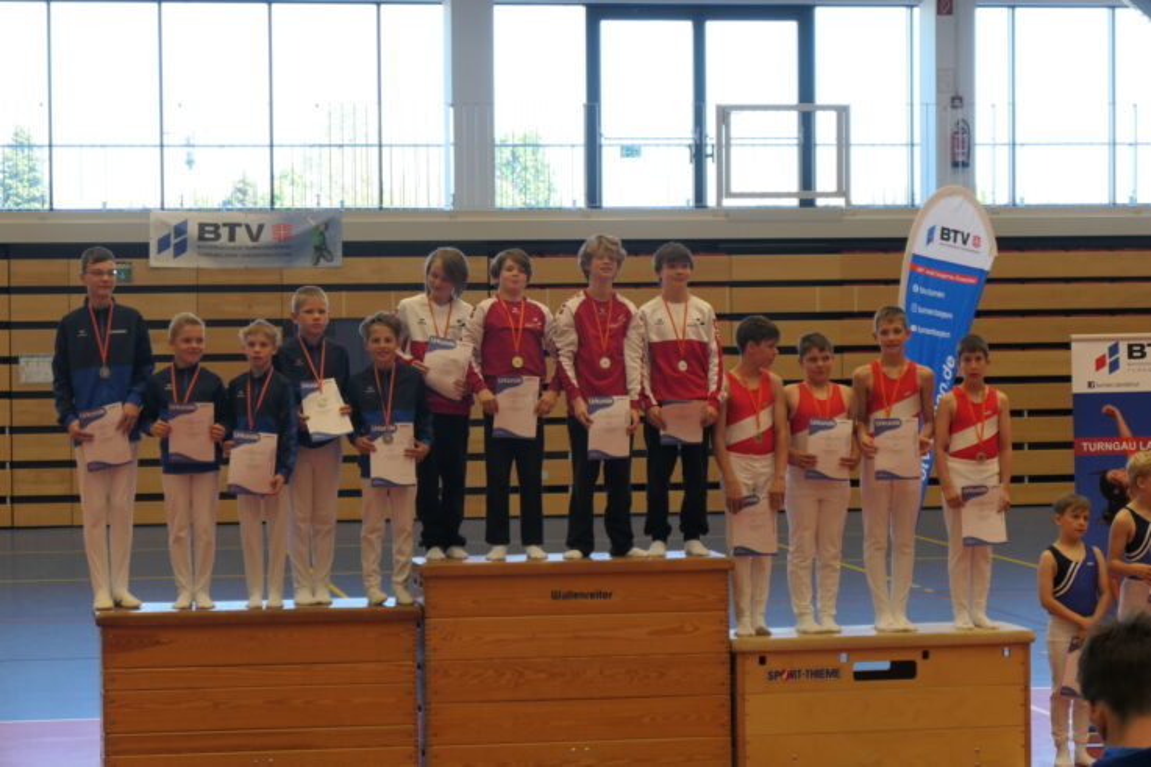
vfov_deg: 13.5
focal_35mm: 101
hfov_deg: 20.2
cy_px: 384
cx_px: 576
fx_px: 3228
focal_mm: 37
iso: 400
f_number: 5.3
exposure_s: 1/80
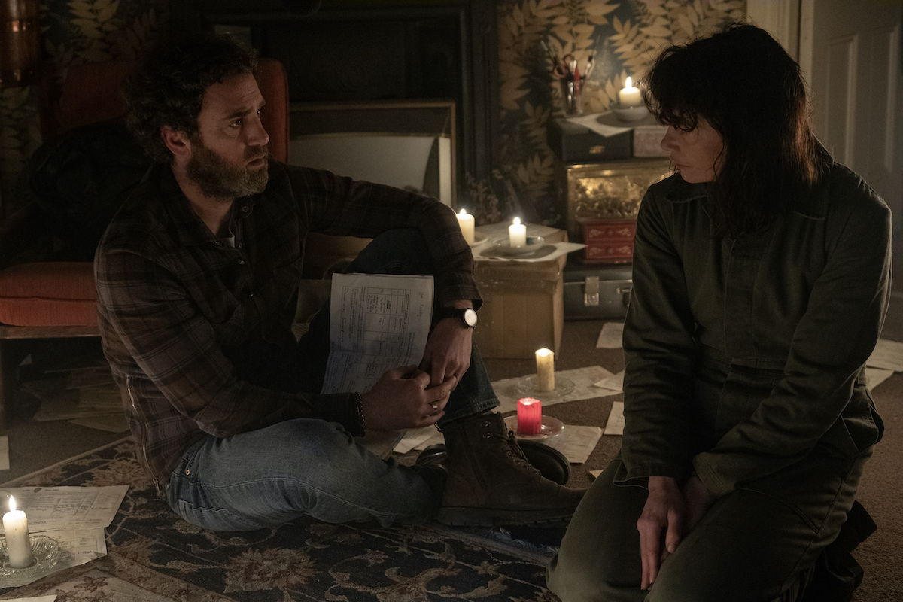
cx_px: 452
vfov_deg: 25.1
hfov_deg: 36.9
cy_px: 301
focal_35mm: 54
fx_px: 1354
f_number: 2.8
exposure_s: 1/60
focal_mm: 36
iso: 2000
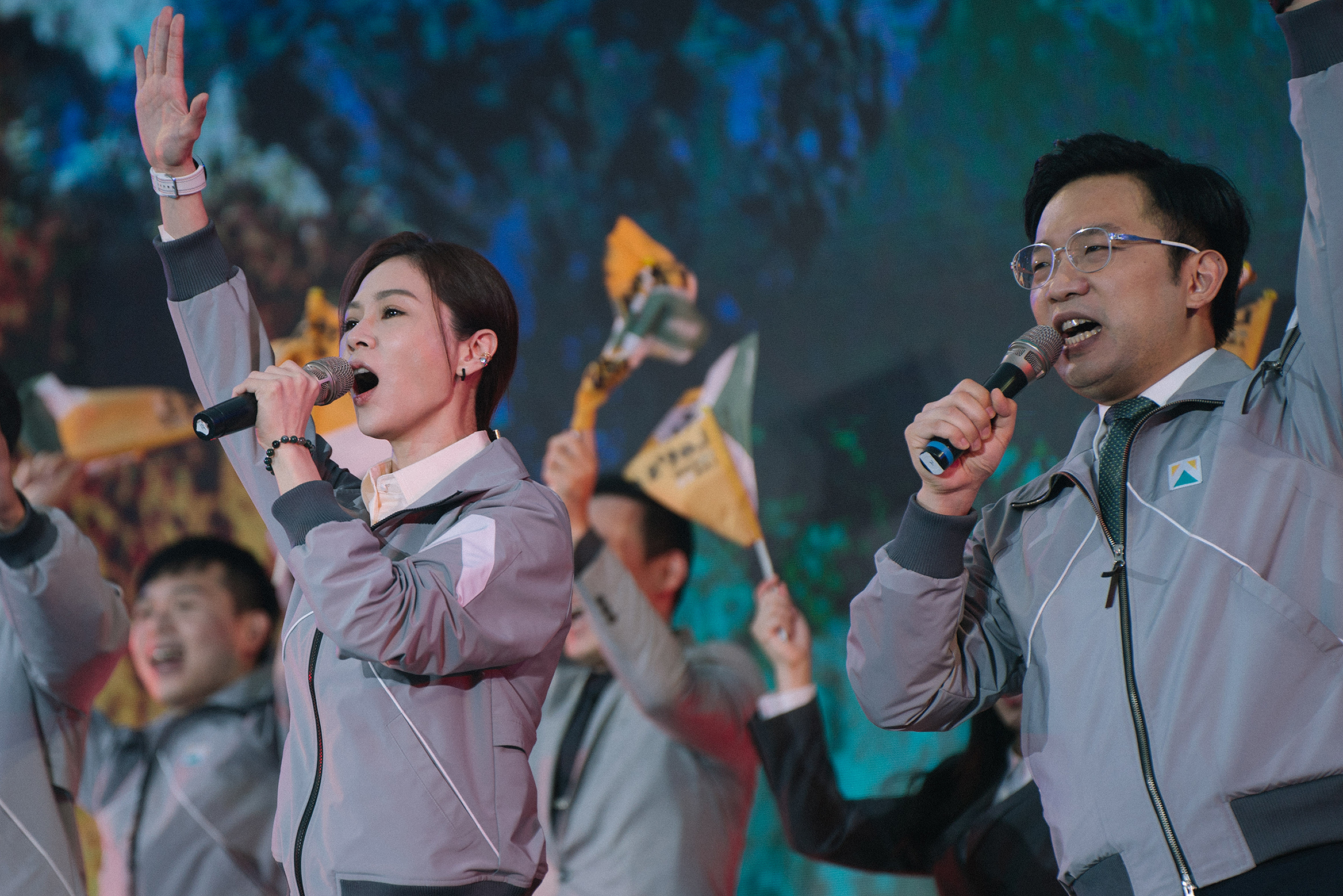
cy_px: 448
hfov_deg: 8.9
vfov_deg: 5.9
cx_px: 525
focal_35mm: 231
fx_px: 8618
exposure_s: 1/320
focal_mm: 180
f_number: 2.8
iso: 320
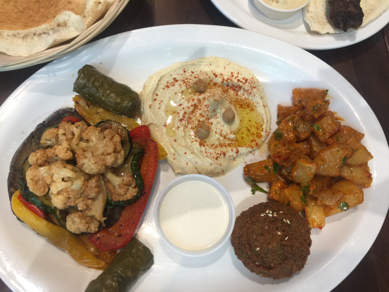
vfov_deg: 48.2
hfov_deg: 61.7
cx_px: 194
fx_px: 326
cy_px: 146
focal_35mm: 29
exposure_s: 1/30
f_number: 2.2
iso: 40
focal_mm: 4.15
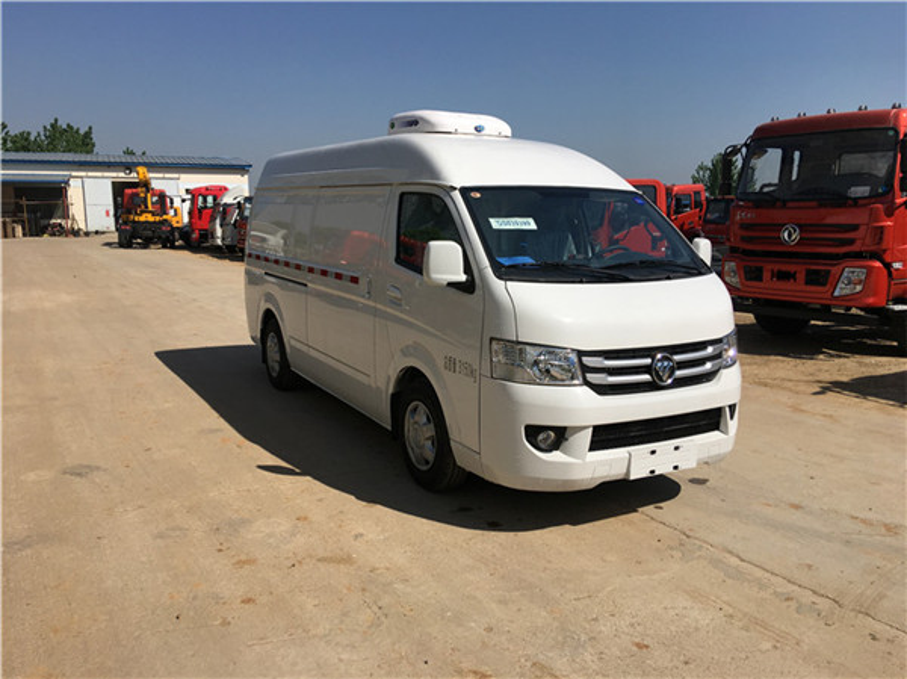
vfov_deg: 48.2
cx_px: 454
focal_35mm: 29
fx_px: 759
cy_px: 340
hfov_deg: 61.7
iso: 25
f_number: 2.2
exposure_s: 1/3077
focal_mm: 4.15
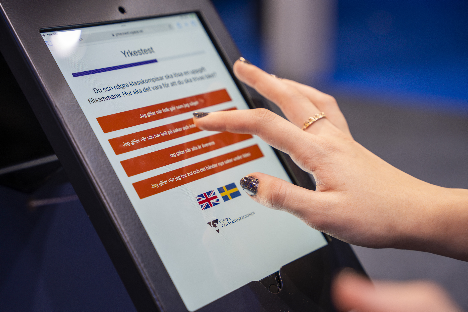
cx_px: 234
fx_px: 910
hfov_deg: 28.8
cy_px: 156
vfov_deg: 19.5
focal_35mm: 70
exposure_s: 1/125
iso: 800
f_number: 3.5
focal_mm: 70
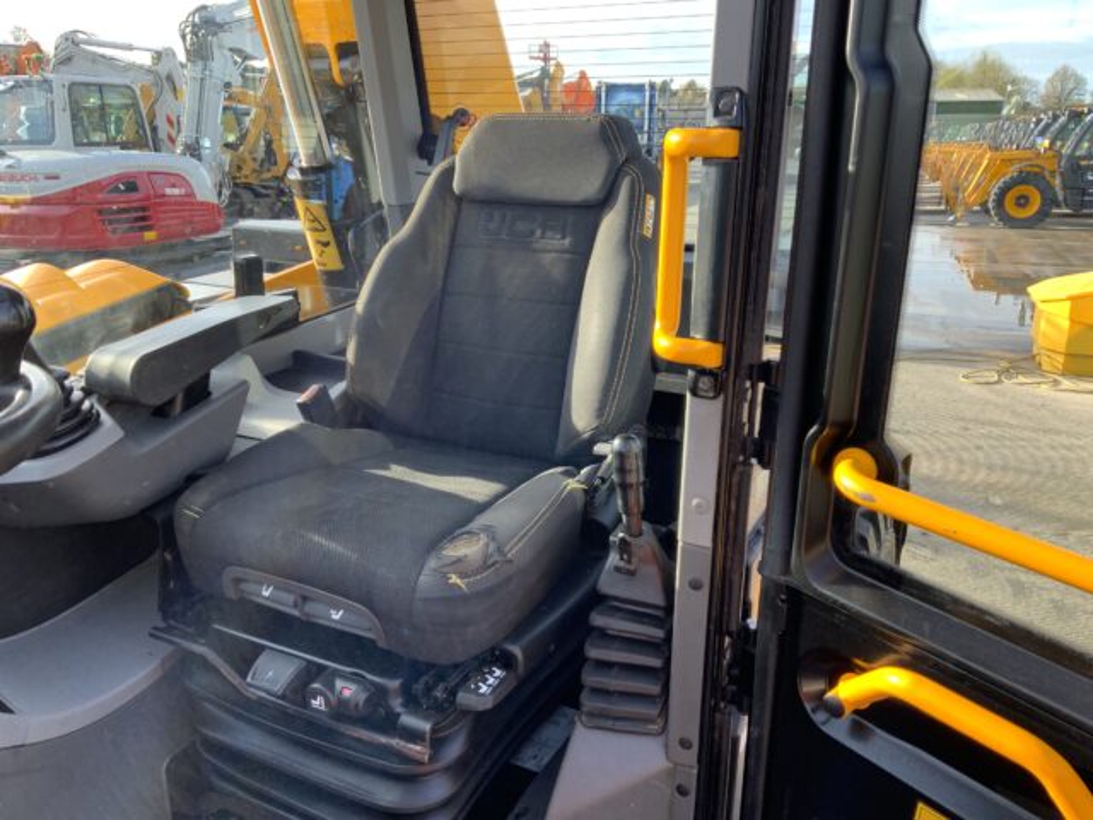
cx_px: 546
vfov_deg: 48.2
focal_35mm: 29
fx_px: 916
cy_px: 410
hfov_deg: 61.7
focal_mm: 3
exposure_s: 1/124
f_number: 1.8
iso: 16
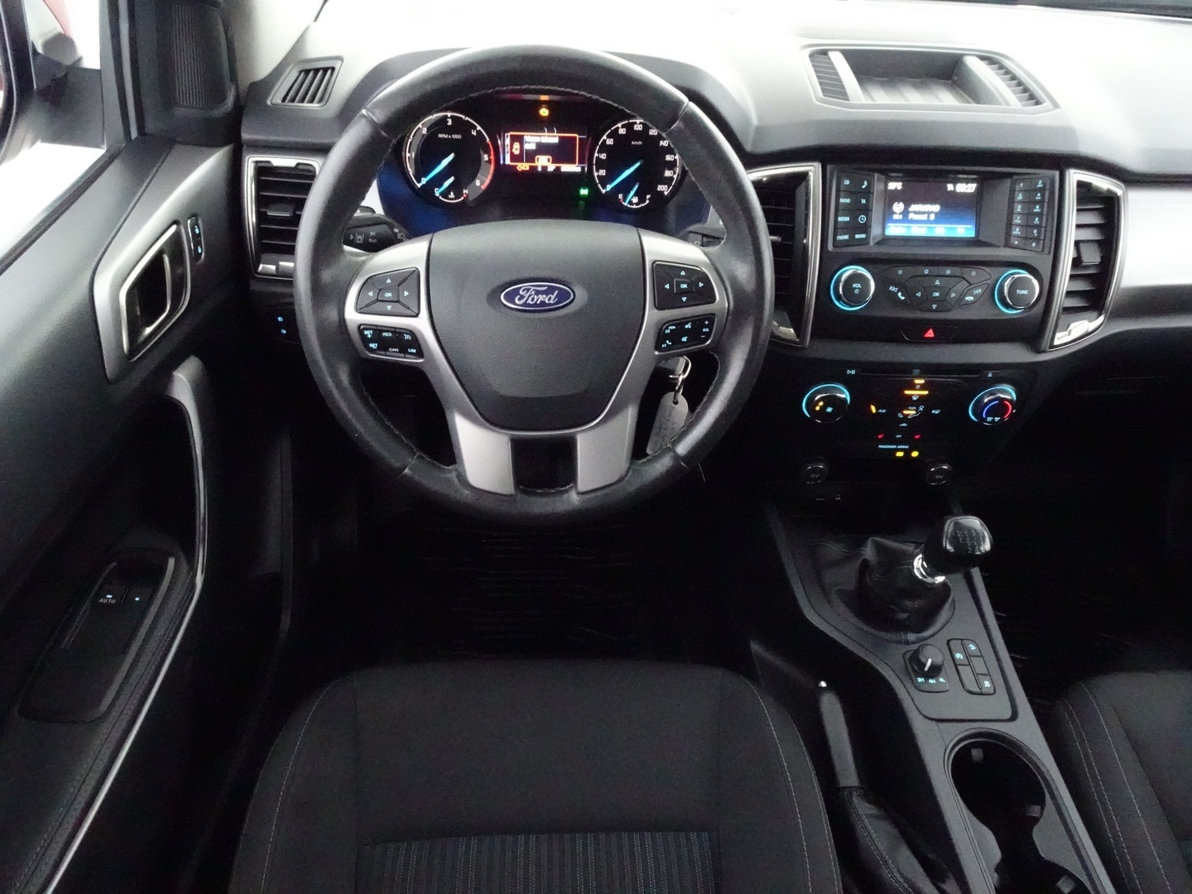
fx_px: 826
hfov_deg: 71.6
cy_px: 447
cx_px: 596
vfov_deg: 56.8
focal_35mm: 24
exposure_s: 1/13
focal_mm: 4.25
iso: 3200
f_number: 3.5
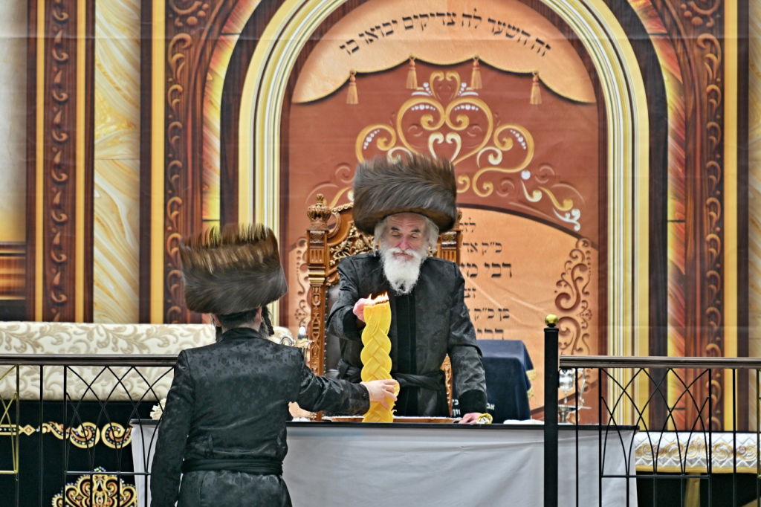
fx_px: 6339
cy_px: 254
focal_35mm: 300
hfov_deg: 6.9
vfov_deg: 4.6
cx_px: 380
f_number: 2.8
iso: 160
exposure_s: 1/320
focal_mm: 200
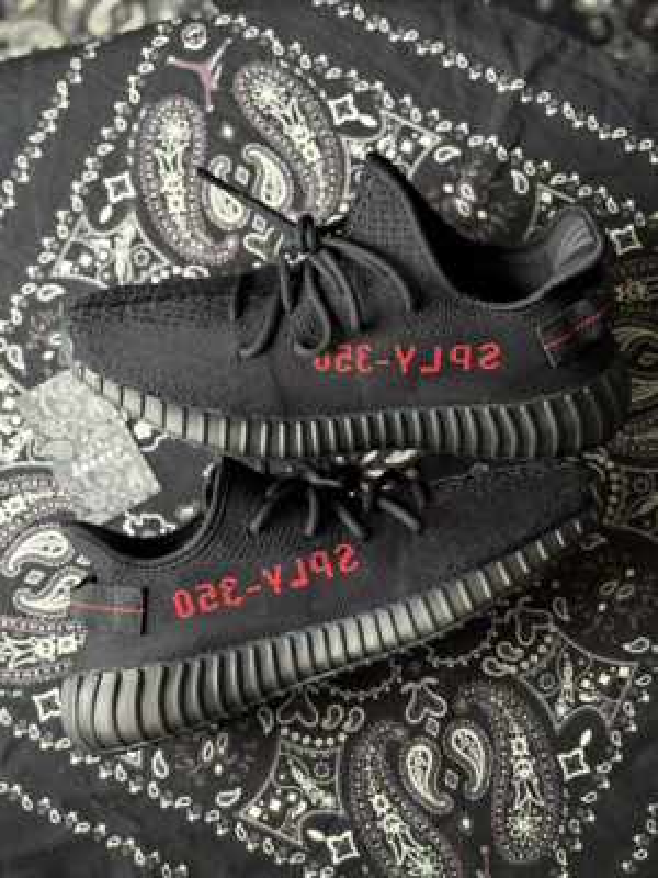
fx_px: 1318
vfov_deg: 36.8
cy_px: 439
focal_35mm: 52
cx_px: 329
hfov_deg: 28.0
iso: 50
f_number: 1.6
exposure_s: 1/97
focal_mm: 5.96
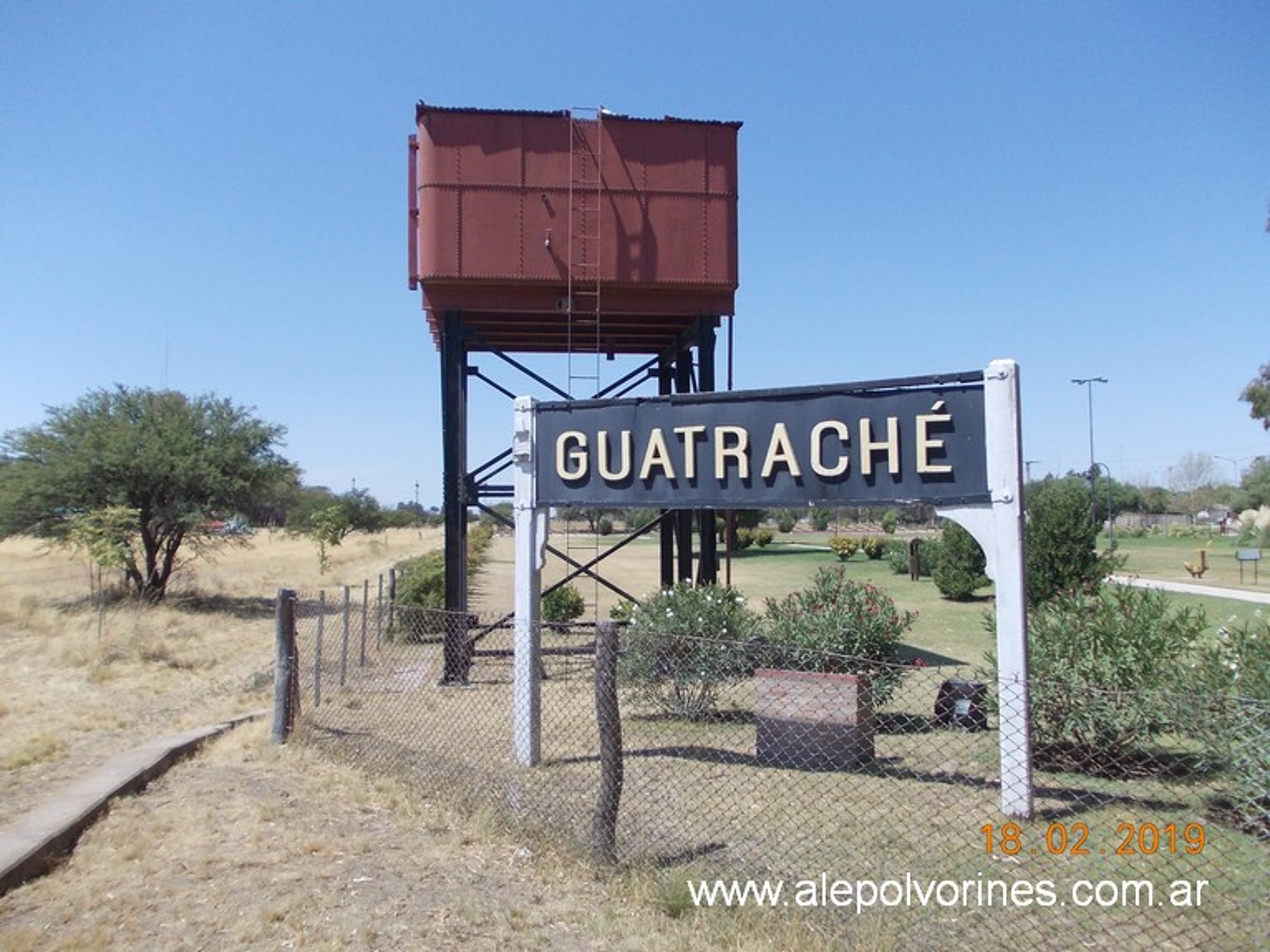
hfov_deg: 63.5
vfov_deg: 49.7
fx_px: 1027
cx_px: 635
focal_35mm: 28
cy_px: 476
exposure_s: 1/320
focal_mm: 4
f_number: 5.4
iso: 80
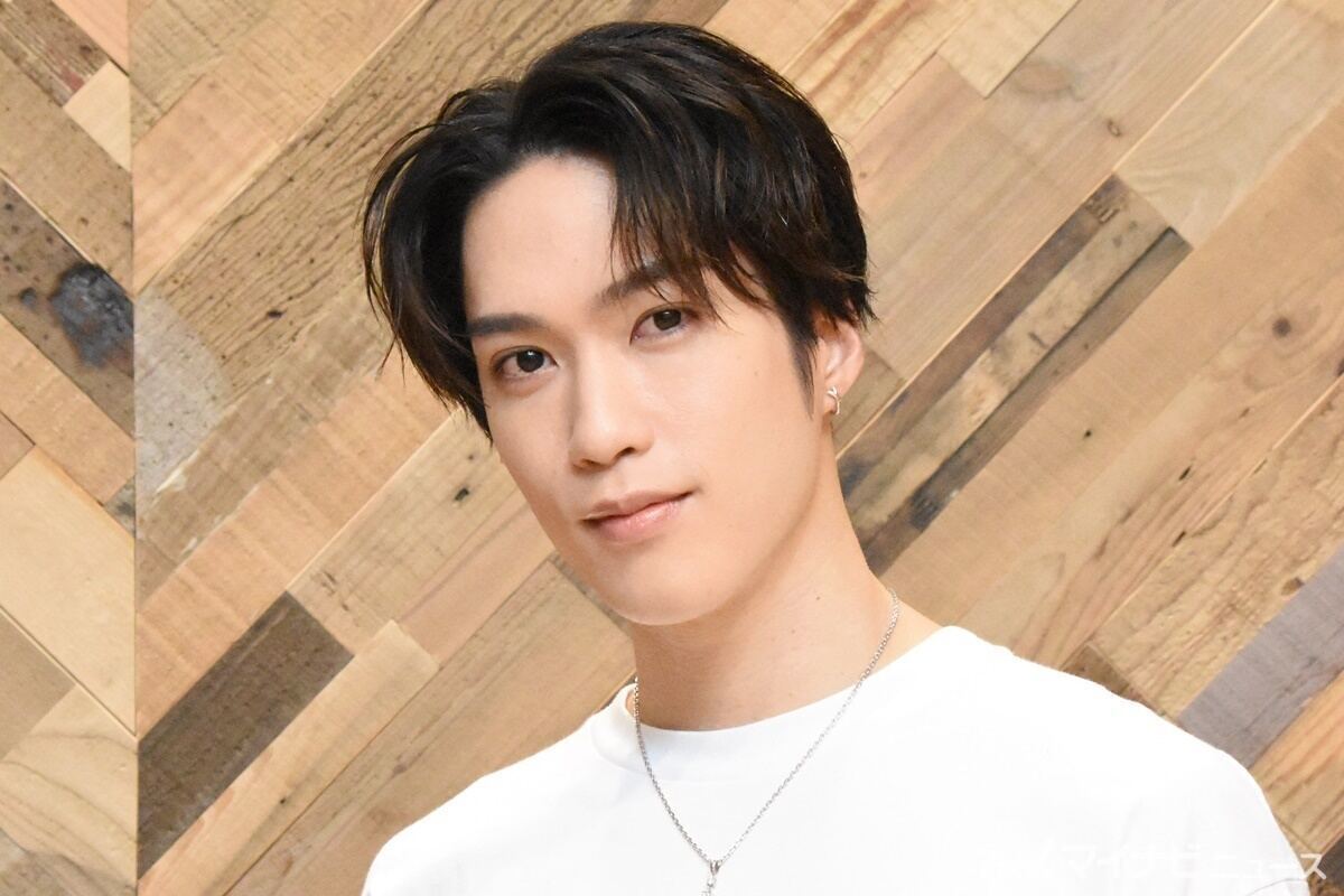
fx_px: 3472
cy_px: 448
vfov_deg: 14.7
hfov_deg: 21.9
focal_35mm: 93
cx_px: 672
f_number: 8
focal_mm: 62
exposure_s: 1/250
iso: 12800
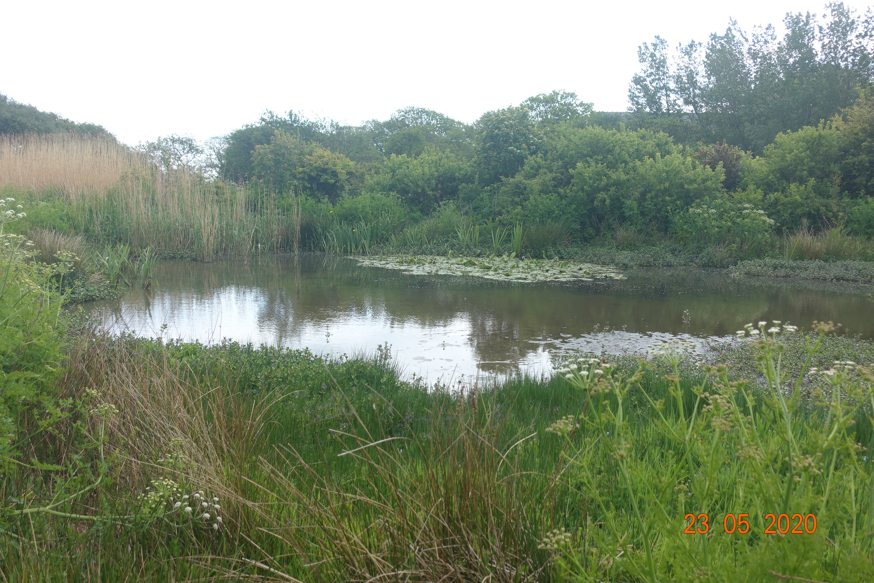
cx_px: 437
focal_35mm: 32
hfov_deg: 58.7
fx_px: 777
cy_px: 292
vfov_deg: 41.1
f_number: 2.8
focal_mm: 11.81
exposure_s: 1/500
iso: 125
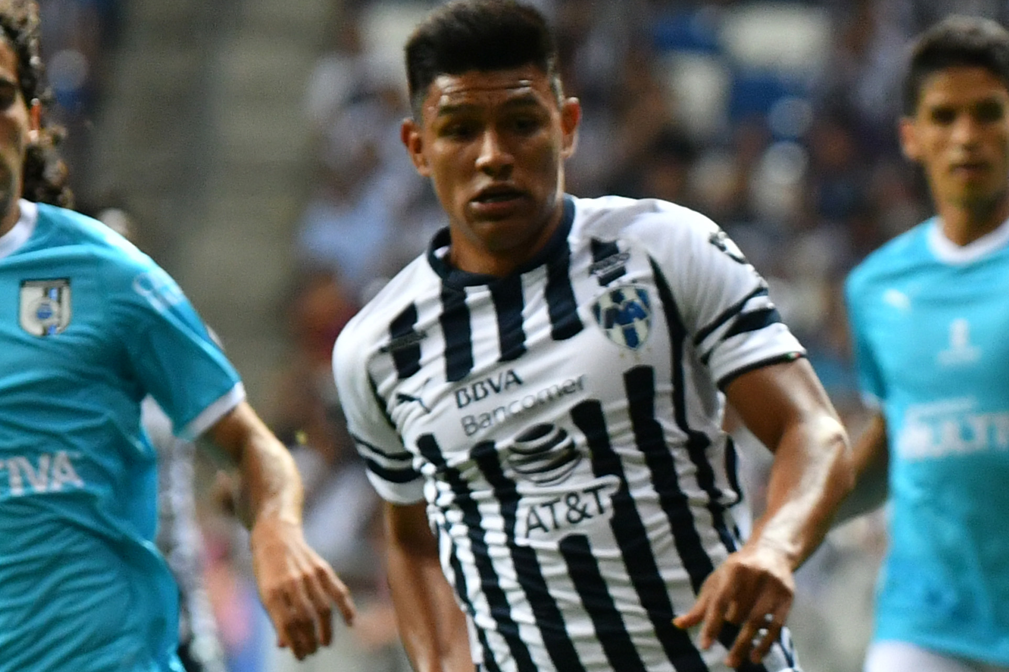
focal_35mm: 694
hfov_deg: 3.0
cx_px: 1257
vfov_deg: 2.0
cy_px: 755
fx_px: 19450
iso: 1000
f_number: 2.8
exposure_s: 1/1000
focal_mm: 160
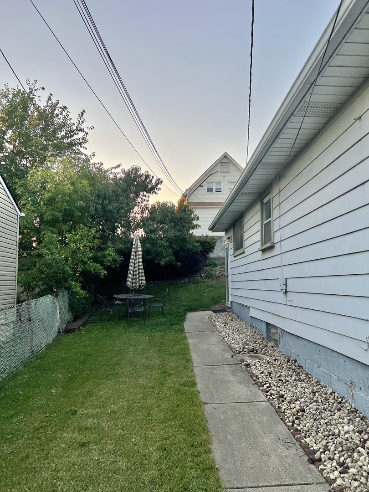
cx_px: 184
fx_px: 370
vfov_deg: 67.3
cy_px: 246
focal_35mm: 26
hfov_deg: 53.1
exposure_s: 1/416
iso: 50
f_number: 1.5
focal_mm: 5.7
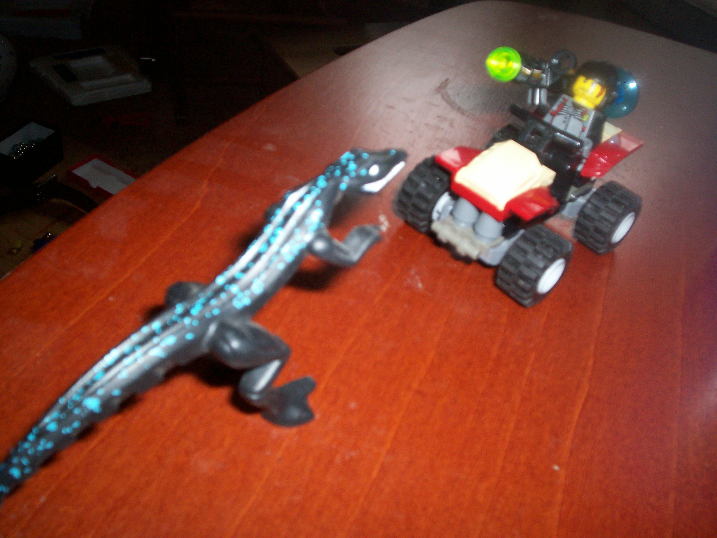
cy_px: 269
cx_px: 358
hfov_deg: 51.4
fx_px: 746
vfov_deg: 39.7
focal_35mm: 36
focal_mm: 5.9
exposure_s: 1/64
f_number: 4.5
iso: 140
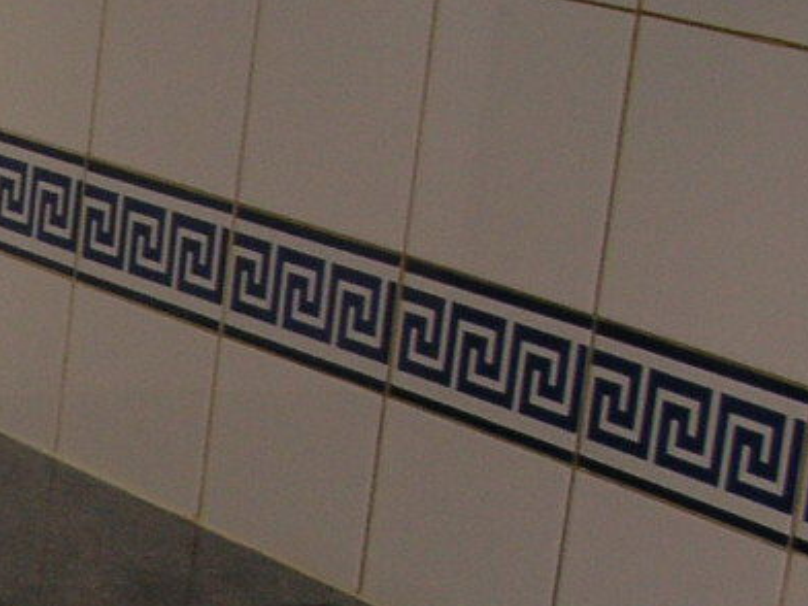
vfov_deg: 10.4
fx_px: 3338
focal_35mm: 143
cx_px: -235
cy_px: 390
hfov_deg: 13.3
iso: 50
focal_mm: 5.8
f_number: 2.8
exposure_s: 1/33
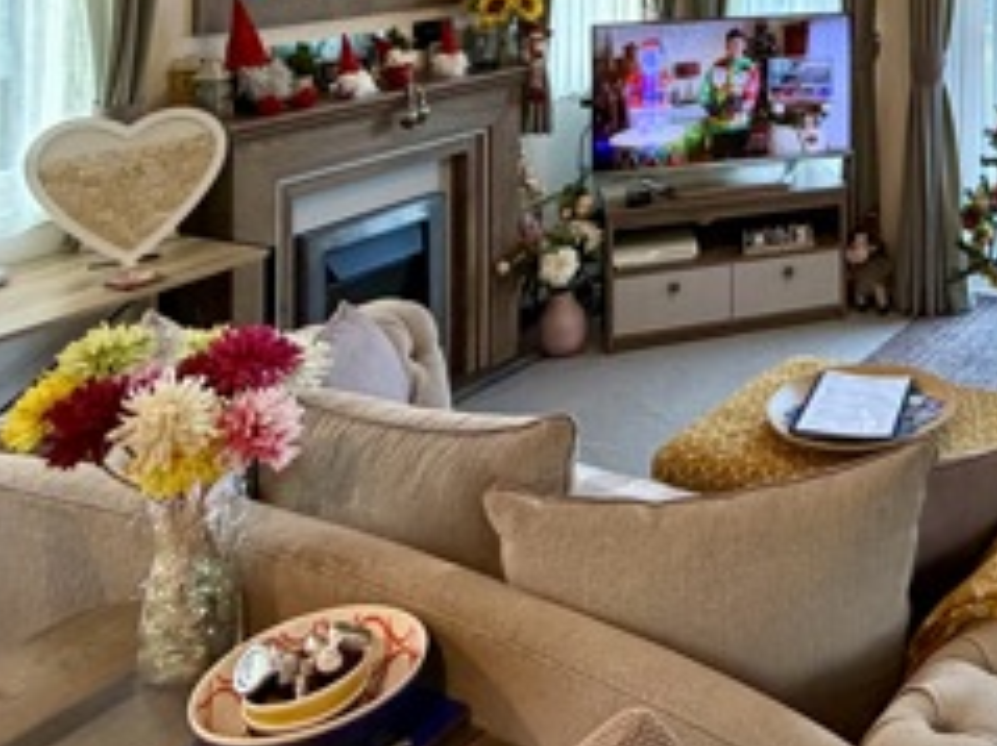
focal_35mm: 41
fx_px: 1180
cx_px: 1018
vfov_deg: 30.3
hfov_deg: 39.8
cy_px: -131
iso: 200
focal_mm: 2.22
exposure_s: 1/100
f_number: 2.2
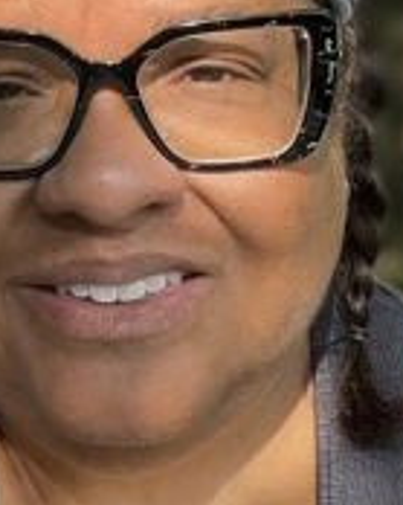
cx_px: 64
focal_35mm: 99
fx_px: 1477
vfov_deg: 19.1
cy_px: 59
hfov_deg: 15.4
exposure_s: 1/235
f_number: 2.2
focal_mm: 2.71
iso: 32
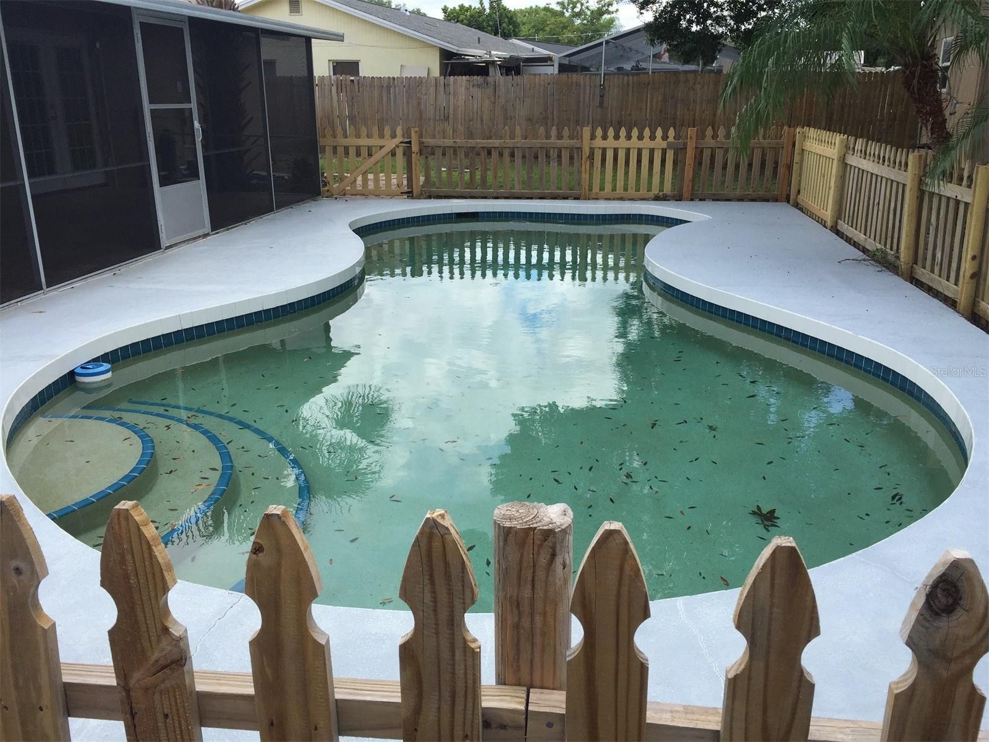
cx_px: 494
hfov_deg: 61.7
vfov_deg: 48.2
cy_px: 371
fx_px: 829
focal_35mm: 29
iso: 32
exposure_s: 1/1163
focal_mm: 4.15
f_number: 2.2
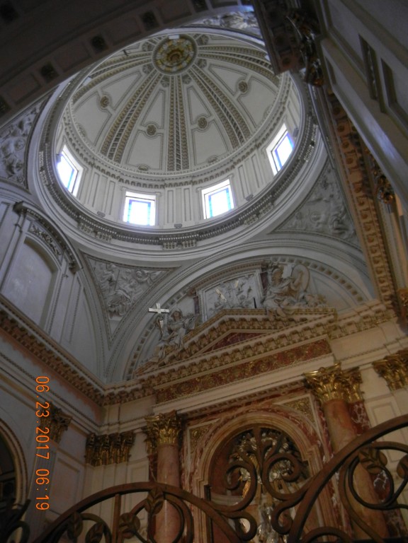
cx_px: 204
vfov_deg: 60.0
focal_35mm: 30
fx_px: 471
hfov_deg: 46.8
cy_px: 272
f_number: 3.5
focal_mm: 5.4
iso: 640
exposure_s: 1/26.6
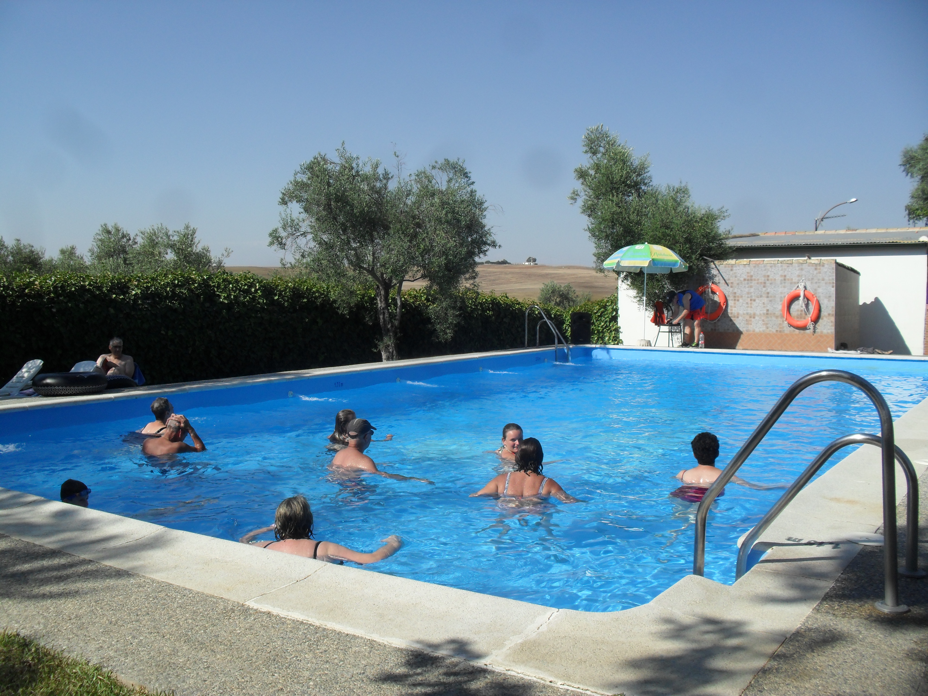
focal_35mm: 35
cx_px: 464
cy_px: 348
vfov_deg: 40.7
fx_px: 938
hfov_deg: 52.6
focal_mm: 6.3
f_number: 8.4
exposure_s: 1/250
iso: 100
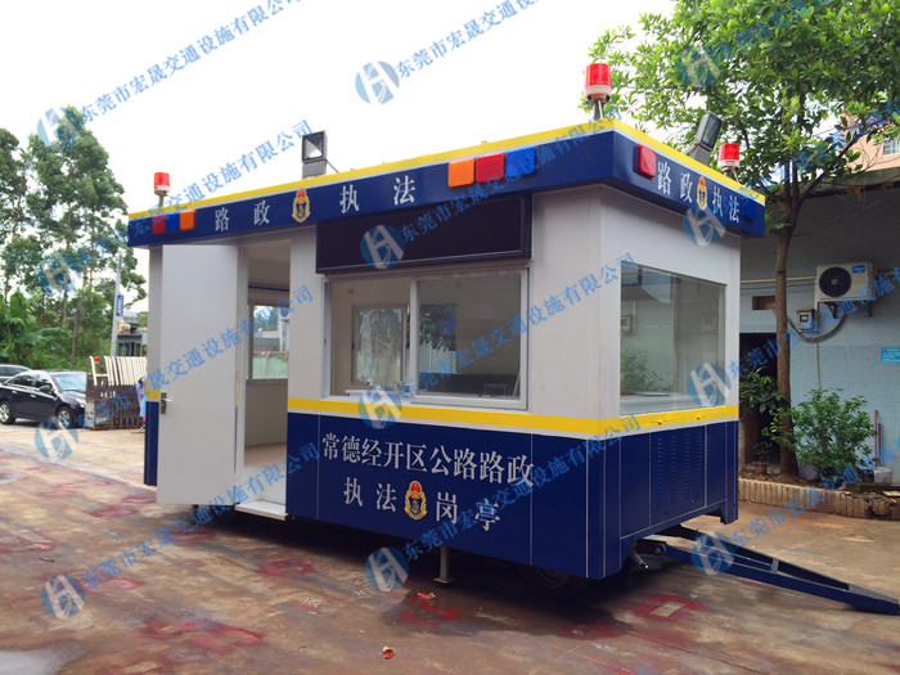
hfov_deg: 61.7
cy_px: 338
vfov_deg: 48.2
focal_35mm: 29
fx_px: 754
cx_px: 450
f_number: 2.2
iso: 32
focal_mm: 4.15
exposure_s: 1/406
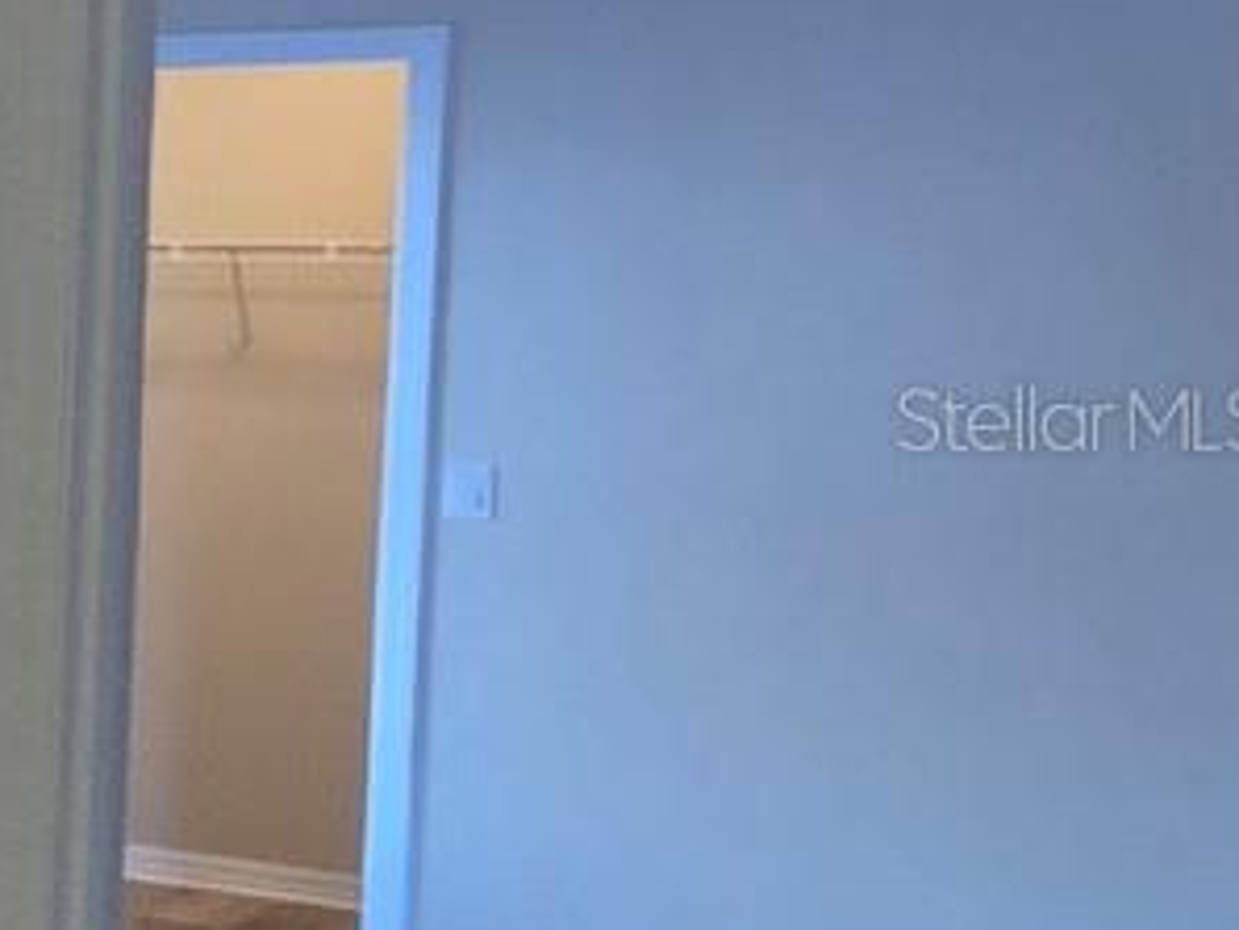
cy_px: 417
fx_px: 2507
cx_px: -2048
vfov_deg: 21.0
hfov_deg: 13.4
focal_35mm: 70
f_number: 2.2
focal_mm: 2.2
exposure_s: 1/60
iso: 250
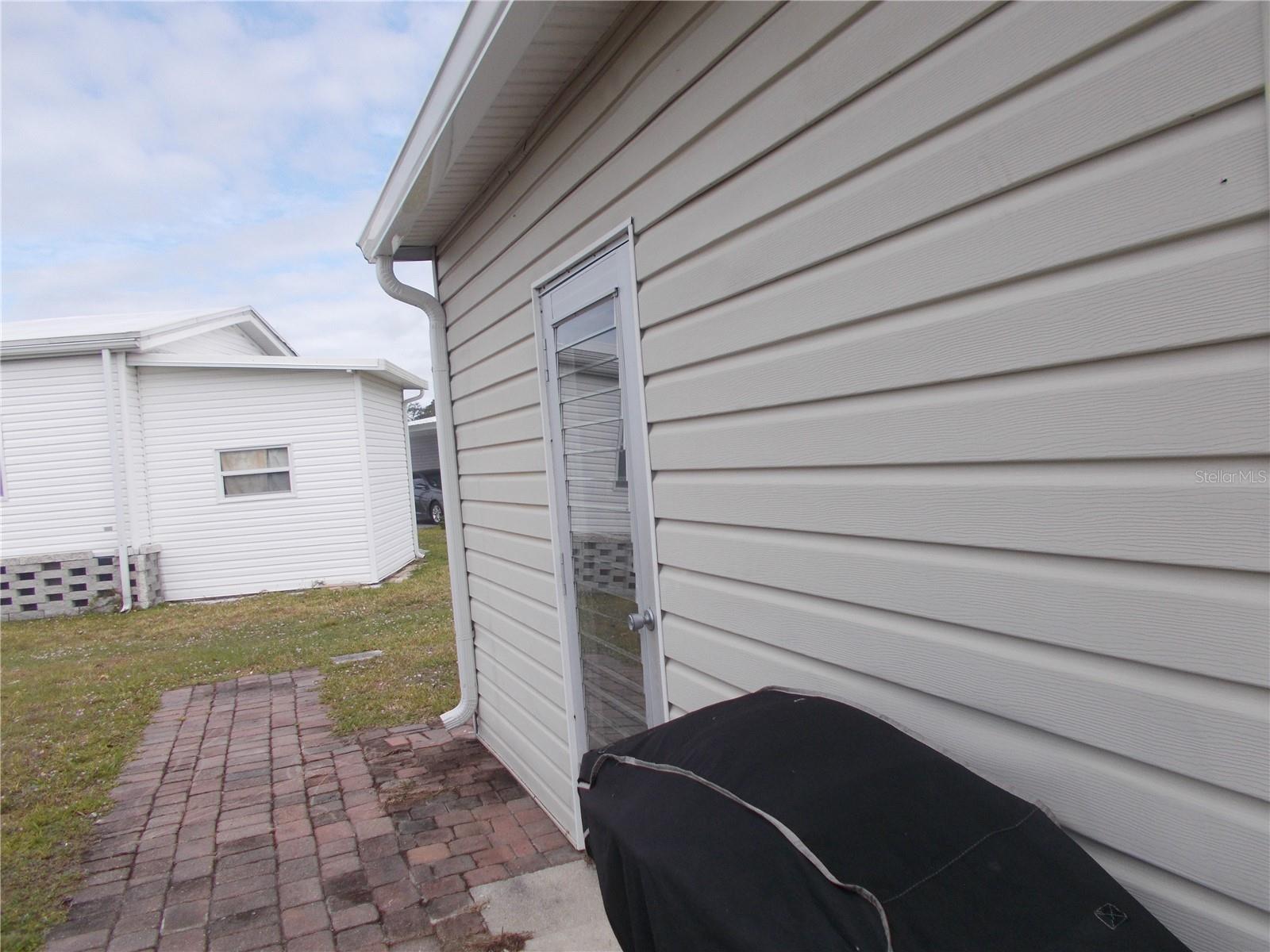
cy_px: 476
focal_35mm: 26
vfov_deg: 53.1
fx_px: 954
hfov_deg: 67.3
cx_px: 635
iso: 80
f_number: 8
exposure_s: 1/100
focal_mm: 4.6
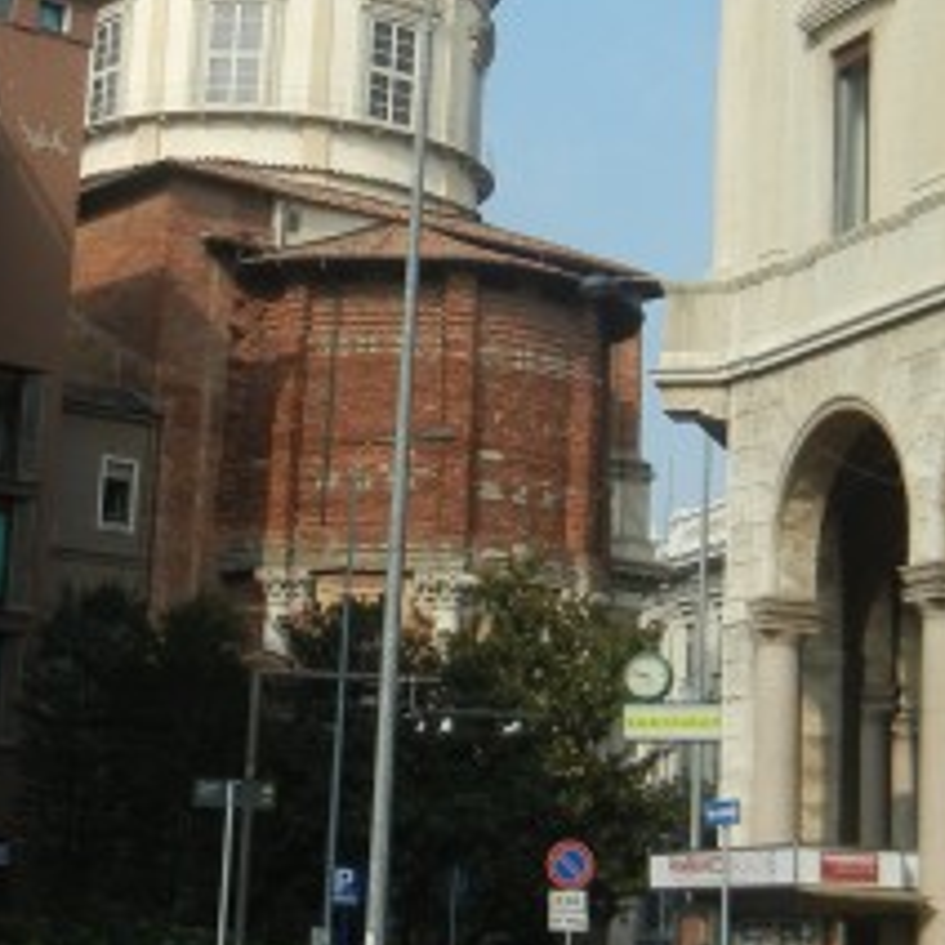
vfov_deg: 18.0
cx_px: 455
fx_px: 2965
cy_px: 281
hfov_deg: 18.1
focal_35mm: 96
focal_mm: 5.4
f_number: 7
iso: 160
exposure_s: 1/377
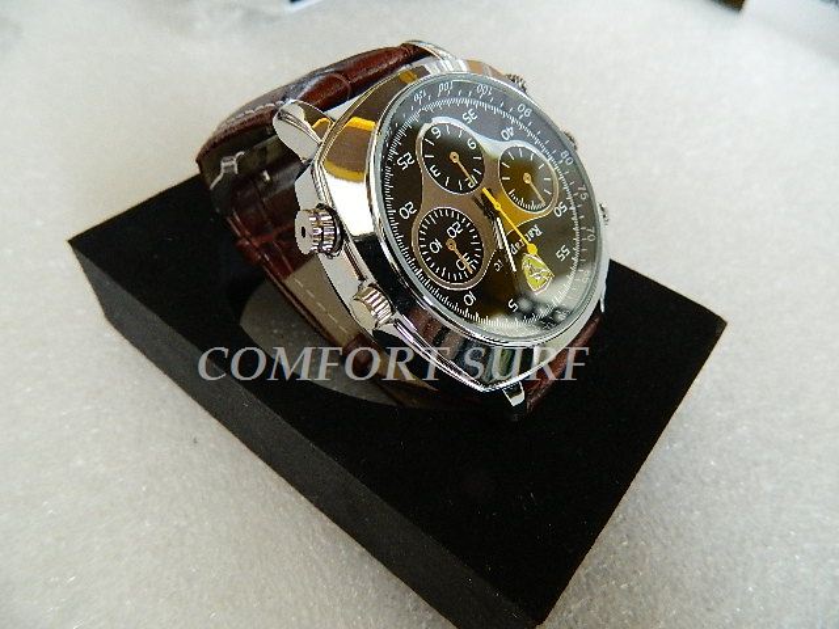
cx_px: 420
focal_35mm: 25
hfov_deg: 69.4
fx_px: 606
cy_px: 314
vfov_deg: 54.9
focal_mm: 4.5
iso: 400
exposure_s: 1/25
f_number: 3.1
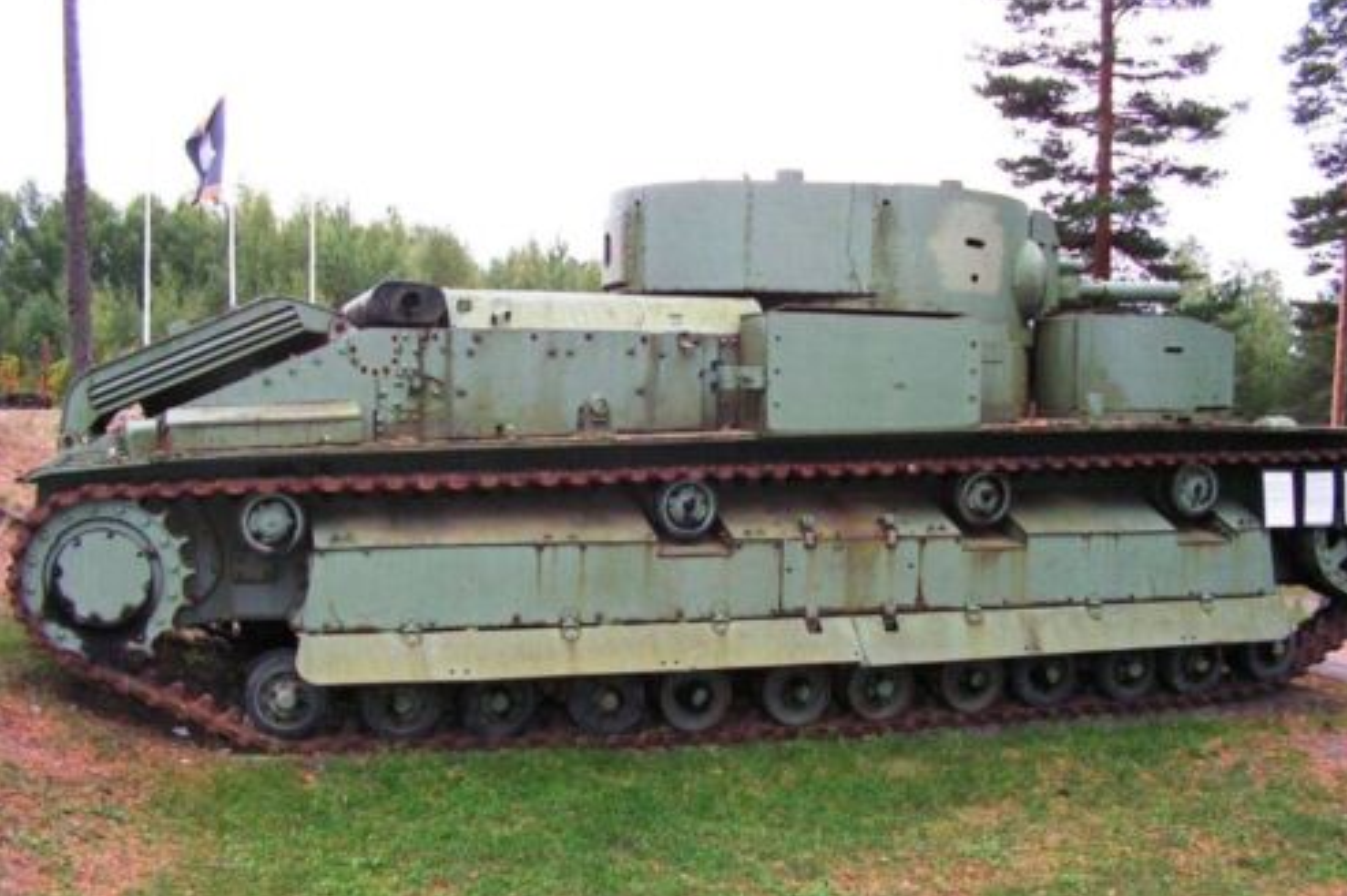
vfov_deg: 35.0
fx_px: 1421
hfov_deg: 50.7
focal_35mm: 38
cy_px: 496
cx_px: 680
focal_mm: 6
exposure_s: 1/200
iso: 100
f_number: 3.2
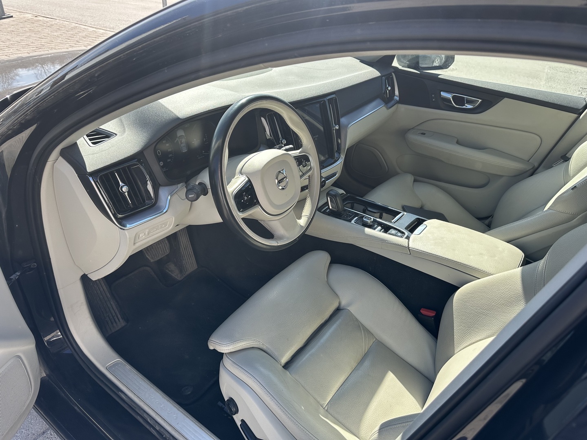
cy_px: 220
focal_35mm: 24
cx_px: 294
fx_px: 407
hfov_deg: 71.6
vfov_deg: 56.8
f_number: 1.78
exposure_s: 1/887
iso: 80
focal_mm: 6.86
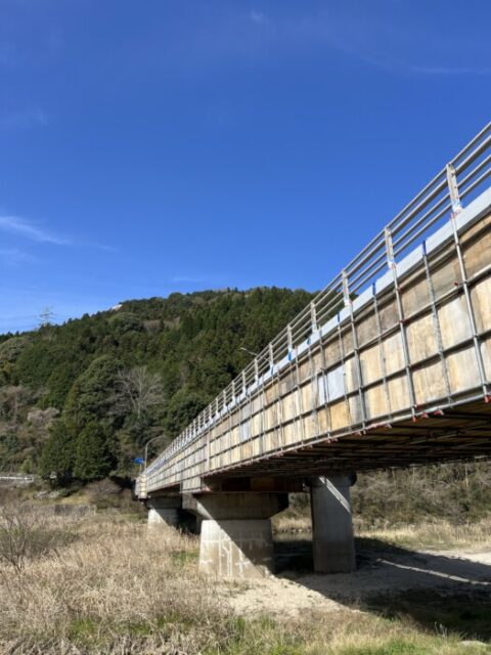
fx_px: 492
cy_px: 328
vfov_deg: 67.3
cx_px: 246
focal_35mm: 26
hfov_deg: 53.1
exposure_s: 1/3571
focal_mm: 5.7
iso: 50
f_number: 1.5
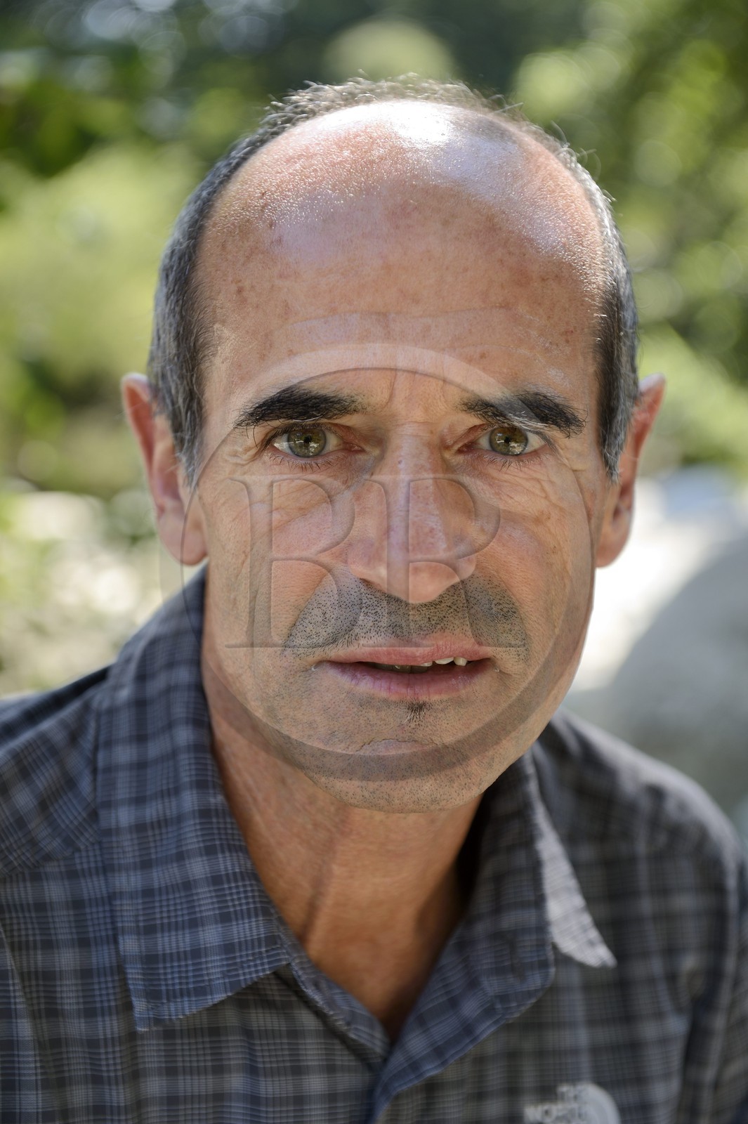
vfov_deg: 28.9
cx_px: 374
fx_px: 2184
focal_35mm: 70
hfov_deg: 19.4
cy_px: 562
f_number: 4.5
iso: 200
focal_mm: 70
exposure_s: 1/160
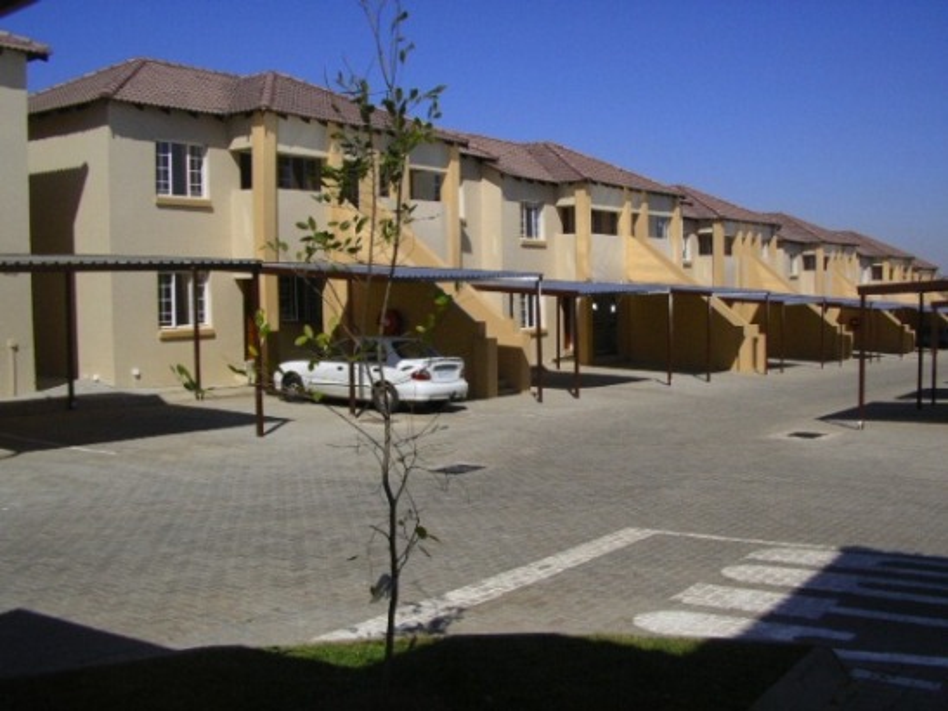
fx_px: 1040
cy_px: 356
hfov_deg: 49.0
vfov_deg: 37.7
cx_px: 474
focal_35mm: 38
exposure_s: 1/1250
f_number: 4.1
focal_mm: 5.8
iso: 50
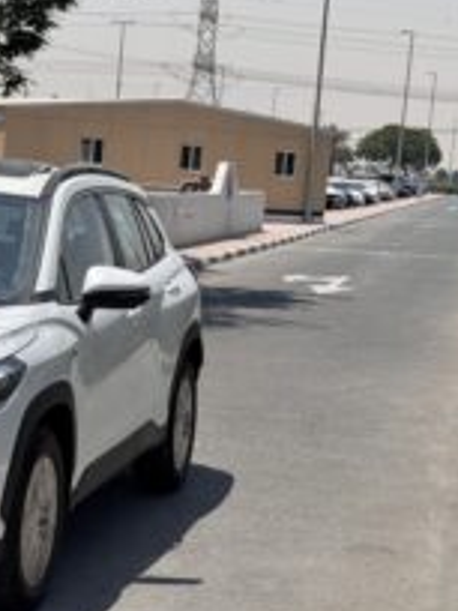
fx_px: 1658
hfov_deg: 15.4
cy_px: 332
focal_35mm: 94
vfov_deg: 20.9
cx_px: -18
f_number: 1.78
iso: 64
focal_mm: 6.76
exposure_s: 1/5376
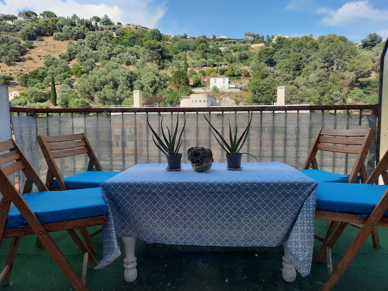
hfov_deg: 69.4
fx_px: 280
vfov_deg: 54.9
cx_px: 194
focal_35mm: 25
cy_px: 146
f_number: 2
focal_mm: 4.6
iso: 32
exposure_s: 1/330
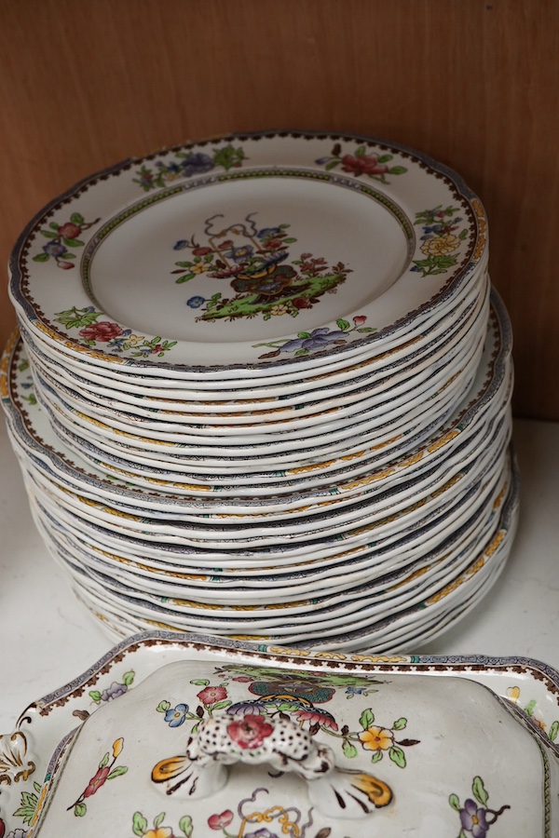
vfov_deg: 43.6
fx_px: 1048
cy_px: 419
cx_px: 280
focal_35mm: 45
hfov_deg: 29.9
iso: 1250
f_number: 9
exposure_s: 1/125
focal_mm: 30
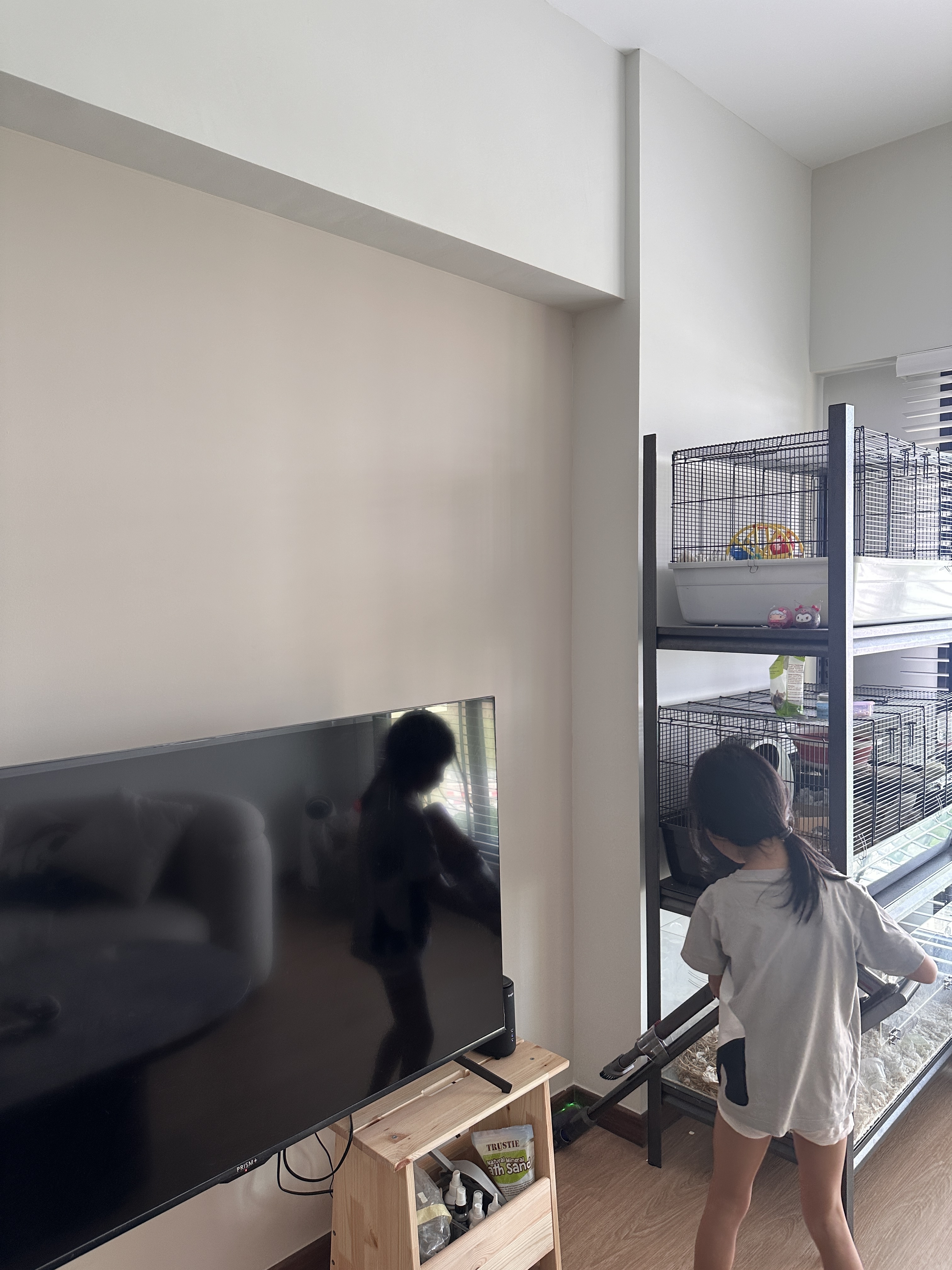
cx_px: 476
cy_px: 635
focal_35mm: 24
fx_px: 880
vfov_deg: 71.6
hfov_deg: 56.8
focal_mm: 6.86
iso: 125
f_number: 1.78
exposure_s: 1/121
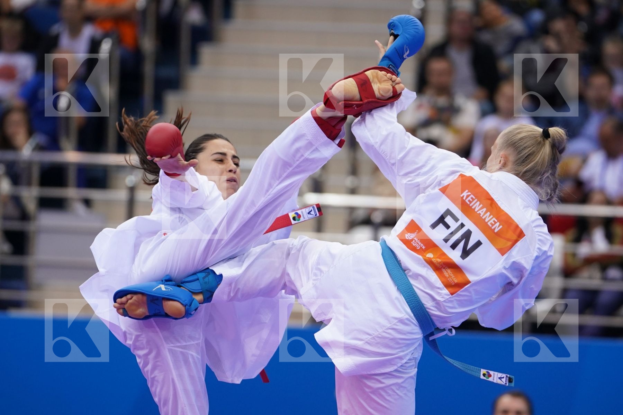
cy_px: 208
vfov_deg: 4.6
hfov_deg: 6.9
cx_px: 312
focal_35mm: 300
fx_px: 5191
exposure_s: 1/1000
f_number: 2.8
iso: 1250
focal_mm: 200
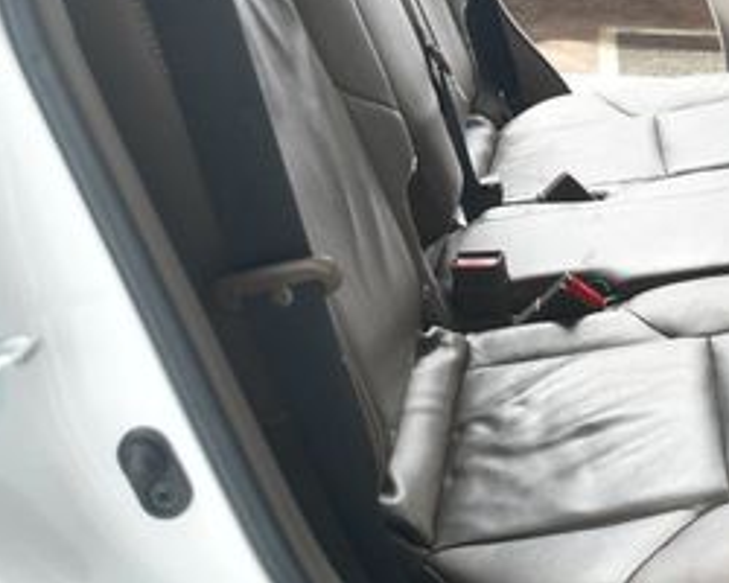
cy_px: 181
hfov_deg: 25.5
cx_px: 677
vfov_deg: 21.2
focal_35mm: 72
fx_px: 1553
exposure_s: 1/160
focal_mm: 20
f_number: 5
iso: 100
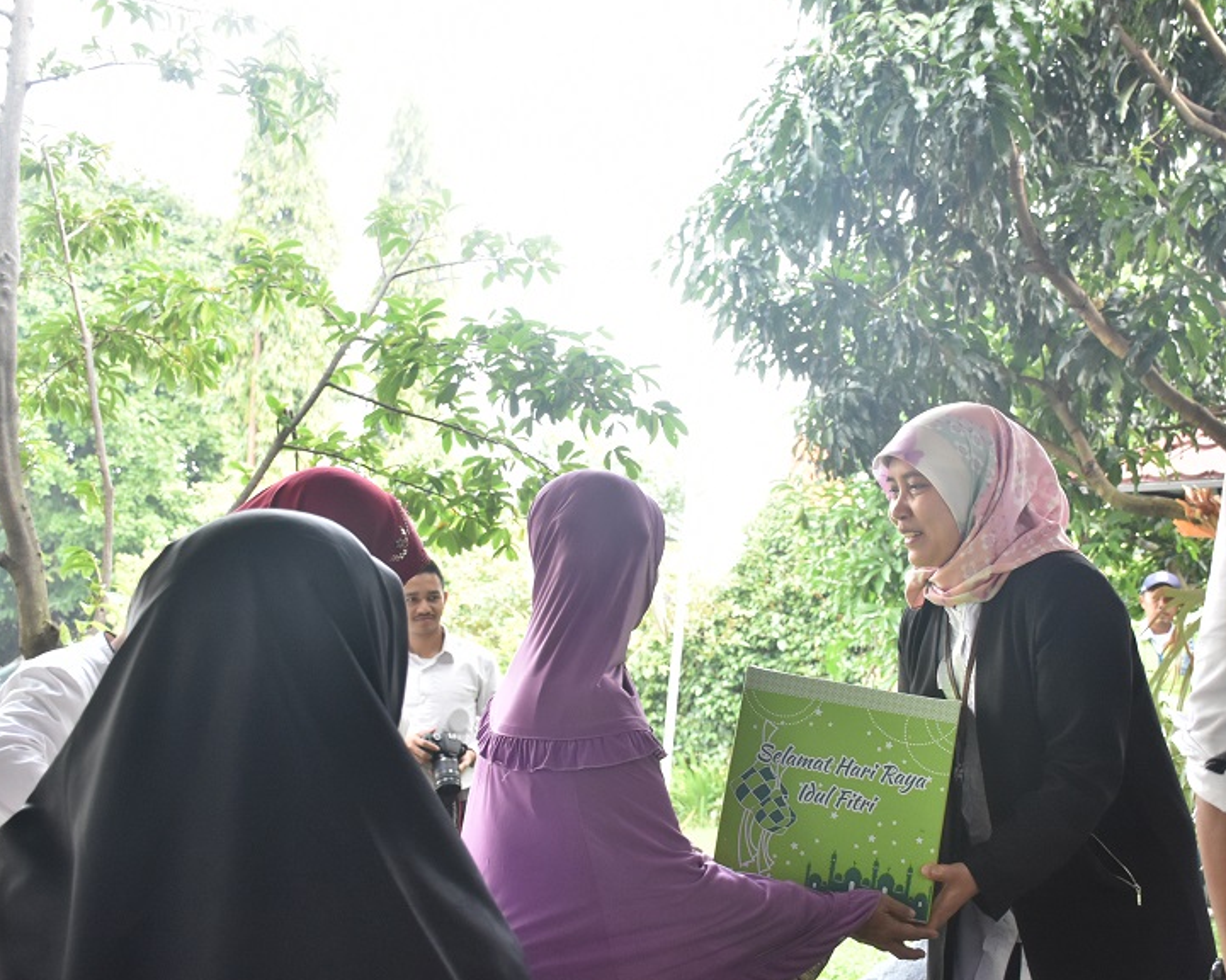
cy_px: 565
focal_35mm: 44
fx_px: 1596
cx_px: 714
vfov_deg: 34.1
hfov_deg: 41.9
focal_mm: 22
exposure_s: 1/200
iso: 800
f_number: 4.5
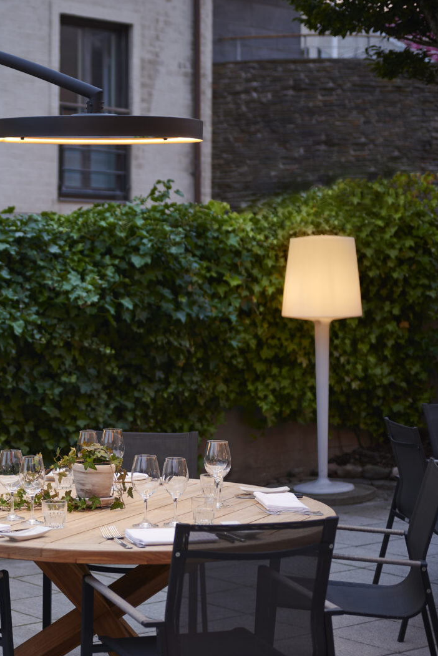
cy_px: 331
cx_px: -56
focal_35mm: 79
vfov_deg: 25.7
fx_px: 1442
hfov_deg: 16.7
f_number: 2.8
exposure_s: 1/5
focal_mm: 52
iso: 100
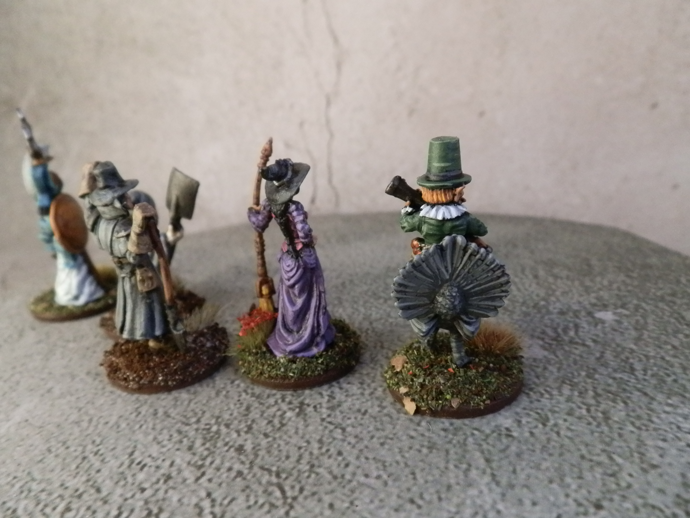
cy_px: 259
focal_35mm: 28
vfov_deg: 49.7
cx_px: 345
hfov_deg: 63.4
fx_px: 558
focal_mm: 5
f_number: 3.1
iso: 400
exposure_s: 1/125
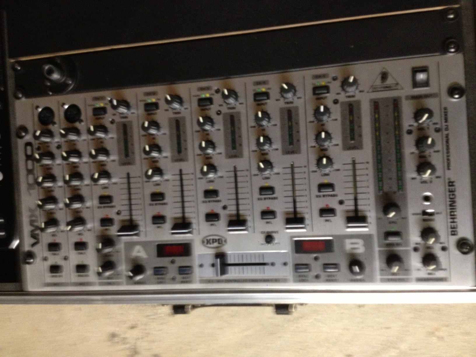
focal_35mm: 35
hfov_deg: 52.6
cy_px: 178
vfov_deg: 40.7
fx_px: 481
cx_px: 238
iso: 400
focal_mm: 4.28
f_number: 2.4
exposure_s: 1/20
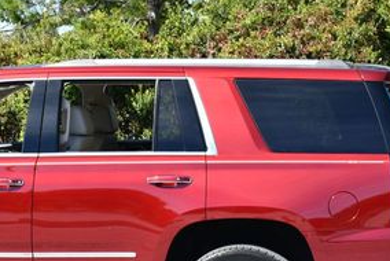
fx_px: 1562
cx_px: 65
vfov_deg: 9.5
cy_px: 106
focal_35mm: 144
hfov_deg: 14.1
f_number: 8
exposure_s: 1/250
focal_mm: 32
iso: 200
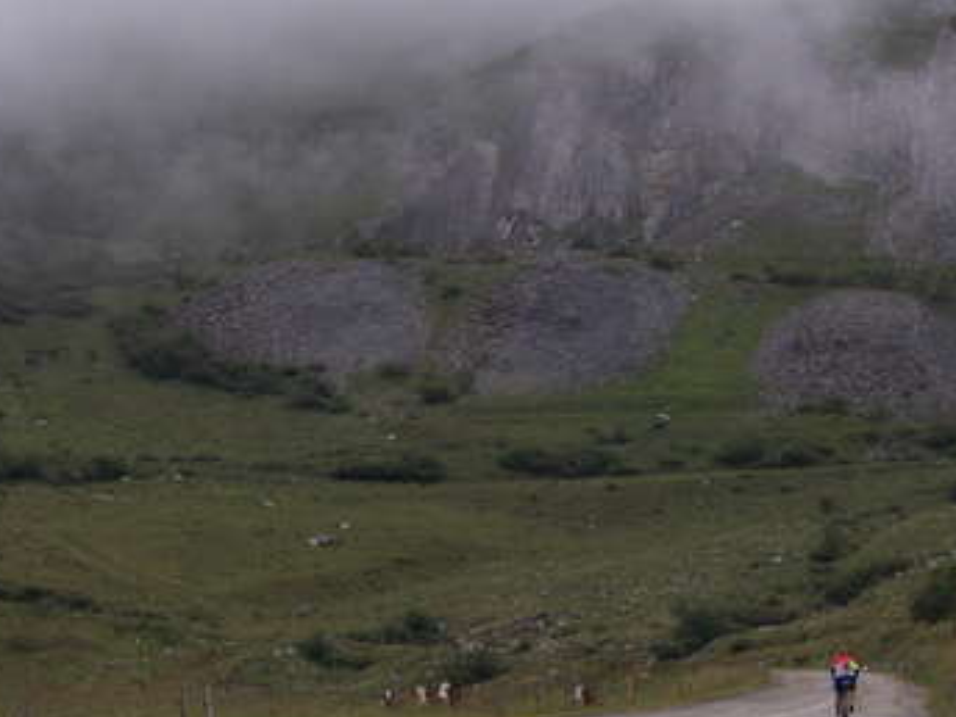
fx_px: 3425
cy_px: 197
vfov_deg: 11.9
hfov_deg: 15.9
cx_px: 347
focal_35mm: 124
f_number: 4.3
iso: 80
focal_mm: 10
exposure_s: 1/400
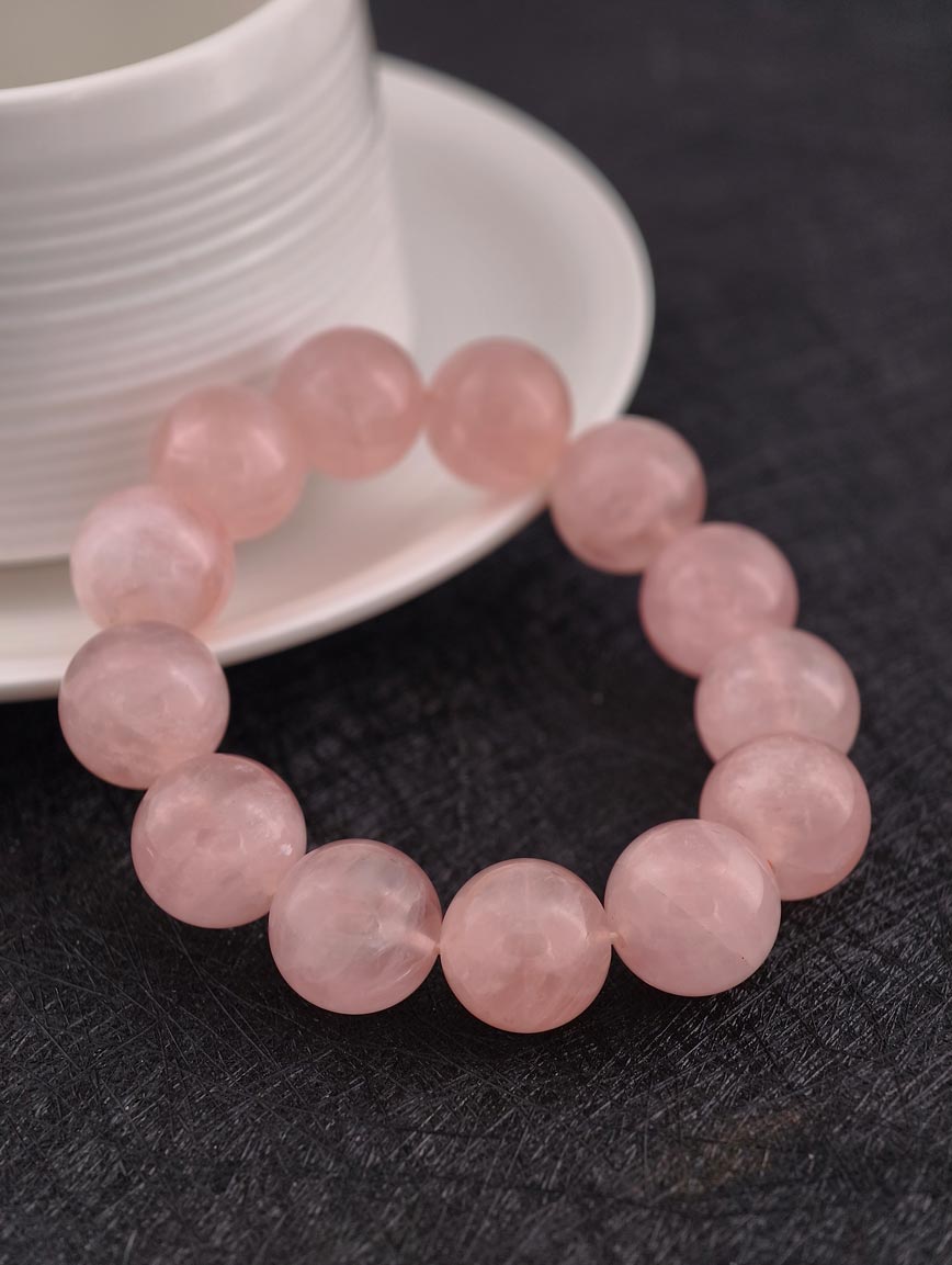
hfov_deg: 17.4
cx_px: 476
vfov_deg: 23.0
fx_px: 3109
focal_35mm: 85
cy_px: 632
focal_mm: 22.48
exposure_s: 1/160
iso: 125
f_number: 2.67
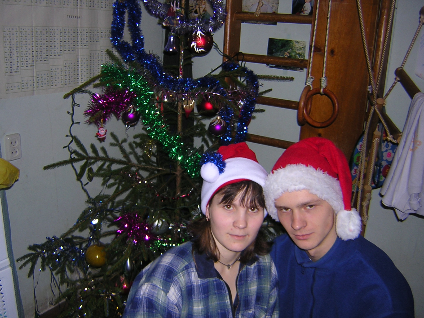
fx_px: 441
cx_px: 212
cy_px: 159
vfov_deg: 39.7
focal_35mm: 36
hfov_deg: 51.4
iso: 100
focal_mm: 4.7
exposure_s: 1/60.1
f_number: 2.6
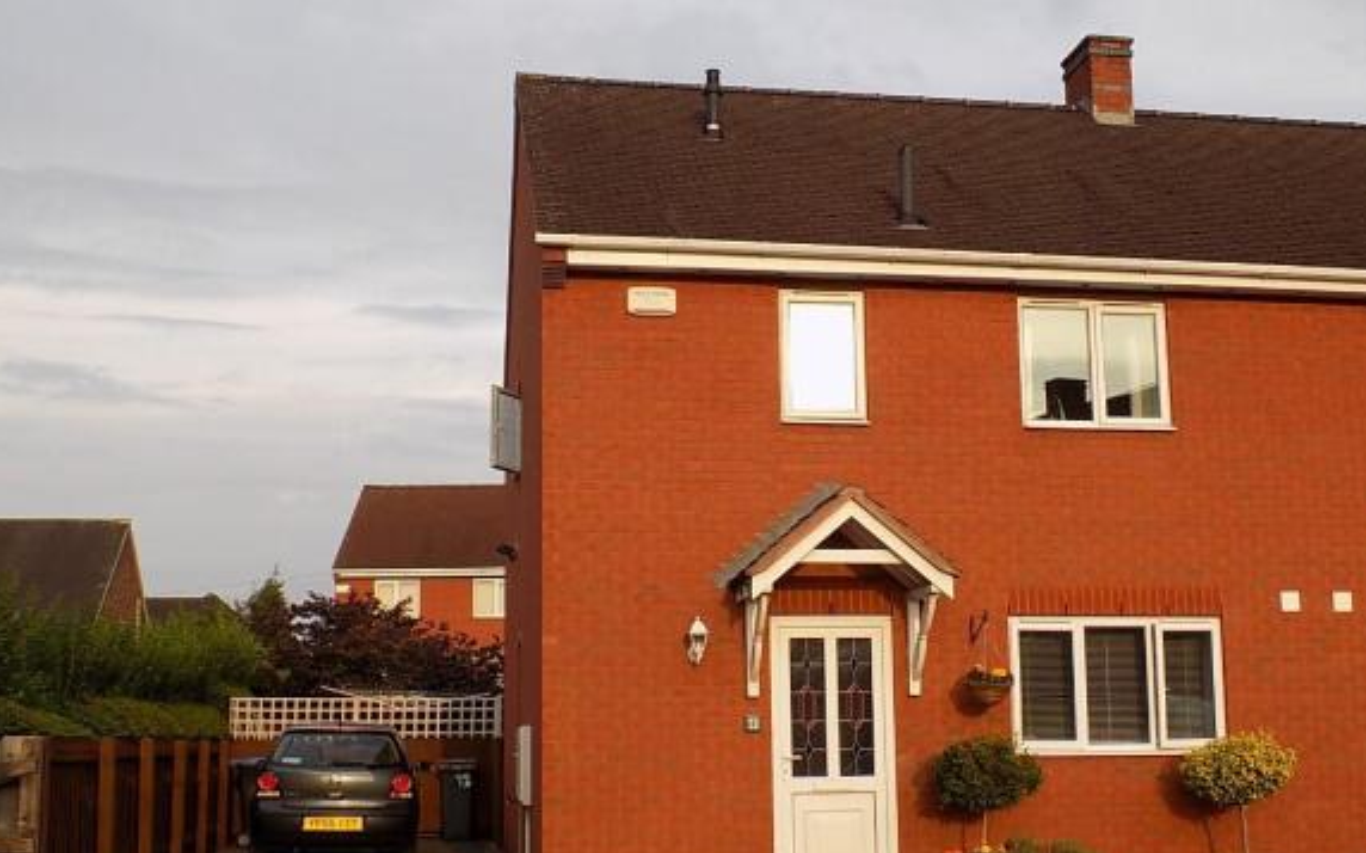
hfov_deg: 49.3
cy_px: 520
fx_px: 1489
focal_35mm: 40
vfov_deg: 31.9
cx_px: 684
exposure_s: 1/250
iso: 80
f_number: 3.5
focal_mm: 6.6
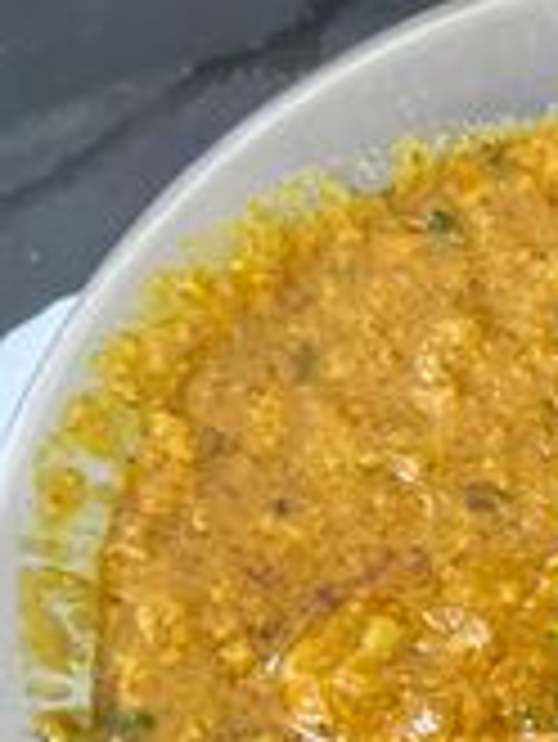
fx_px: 1438
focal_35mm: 67
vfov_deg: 26.7
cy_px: 809
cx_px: 680
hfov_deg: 20.5
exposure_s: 1/33
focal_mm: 5.1
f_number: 1.6
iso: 400
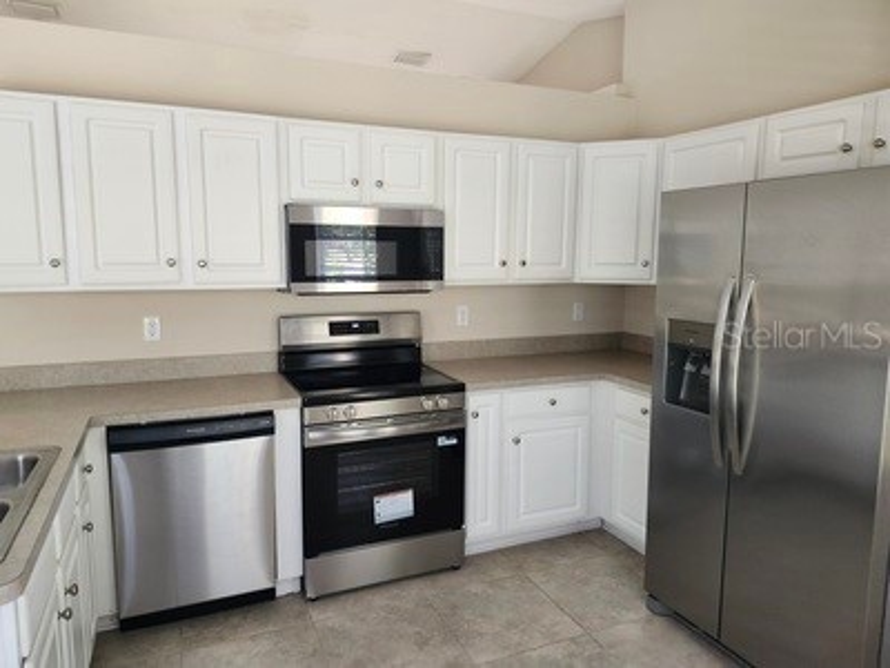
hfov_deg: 73.9
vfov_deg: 58.9
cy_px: 334
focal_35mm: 23
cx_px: 445
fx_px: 591
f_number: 1.8
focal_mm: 5.54
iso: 500
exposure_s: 1/120
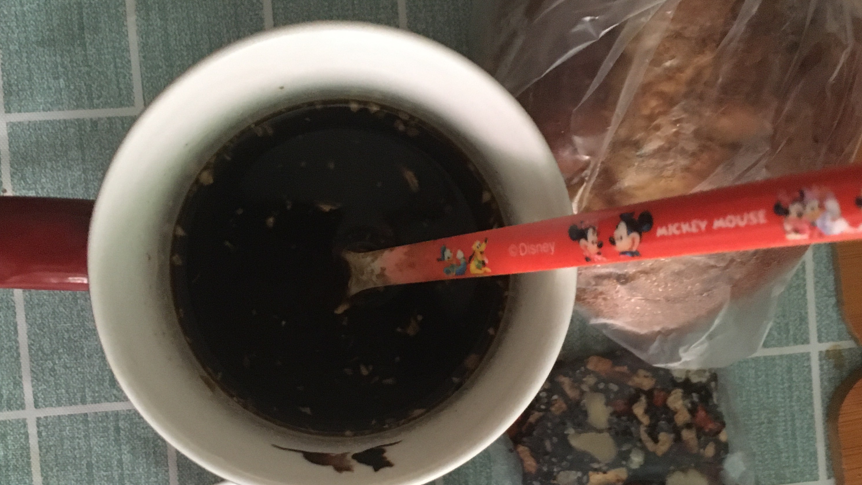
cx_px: 424
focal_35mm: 43
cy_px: 344
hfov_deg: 47.4
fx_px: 983
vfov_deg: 27.4
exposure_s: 1/17
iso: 320
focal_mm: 4.15
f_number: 2.2
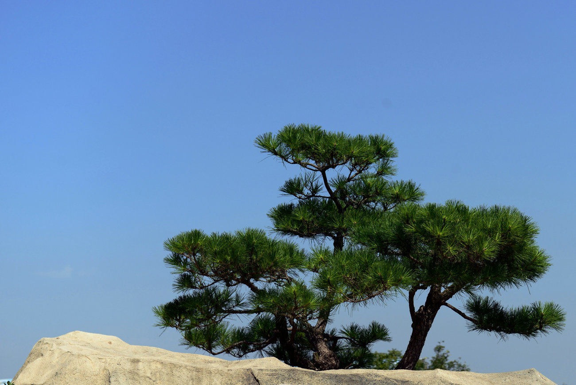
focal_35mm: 70
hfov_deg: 28.8
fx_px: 1120
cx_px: 288
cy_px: 192
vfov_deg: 19.5
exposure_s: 1/800
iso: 100
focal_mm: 70
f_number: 5.6
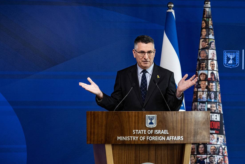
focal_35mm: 203
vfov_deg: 6.8
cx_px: 126
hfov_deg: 10.1
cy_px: 77
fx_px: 1382
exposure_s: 1/200
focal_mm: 125
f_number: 2.8
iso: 500
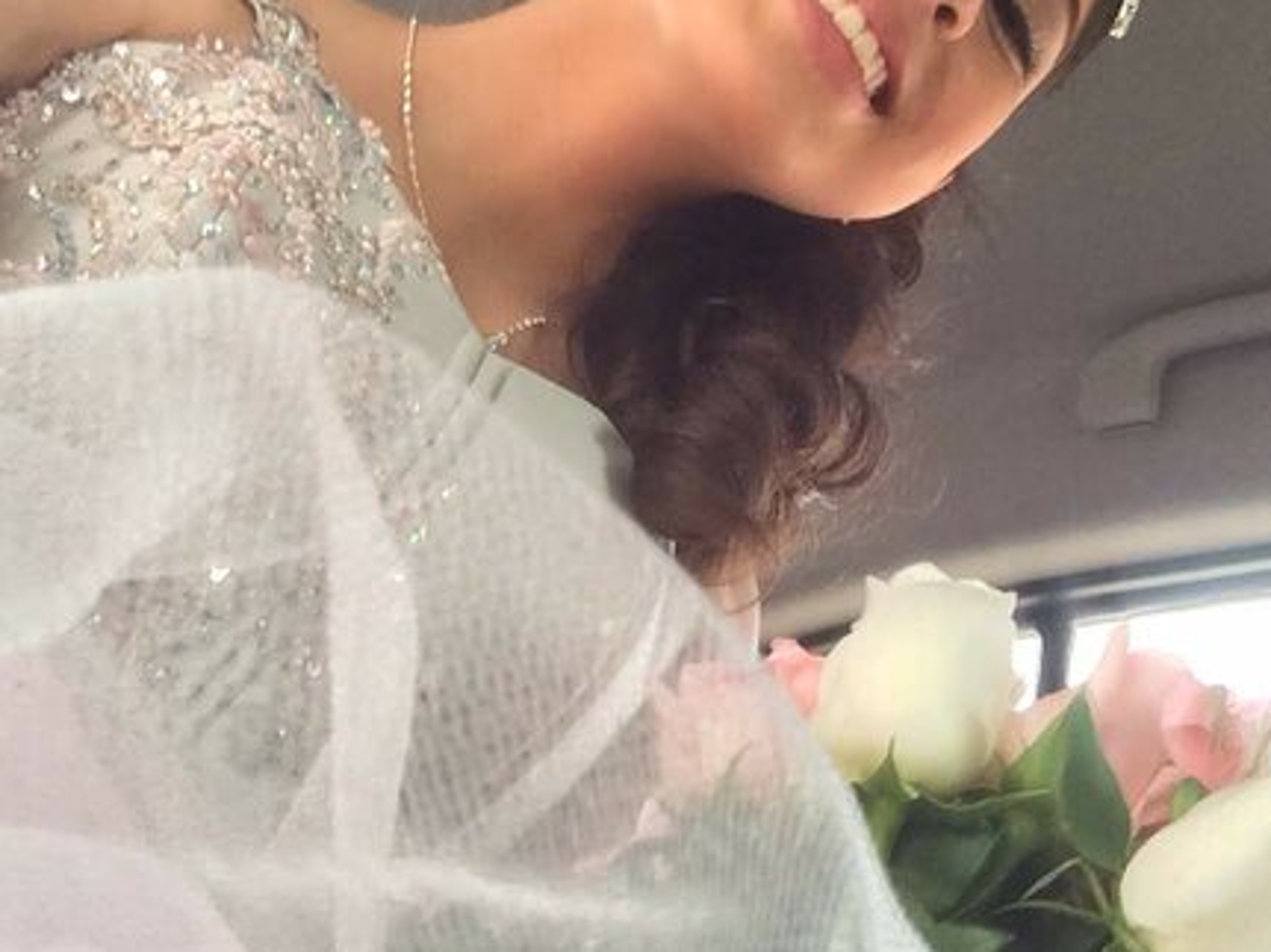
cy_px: 354
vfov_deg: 31.4
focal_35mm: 46
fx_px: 1689
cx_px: 702
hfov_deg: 41.2
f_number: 2.4
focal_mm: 2.15
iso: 80
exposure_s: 1/30
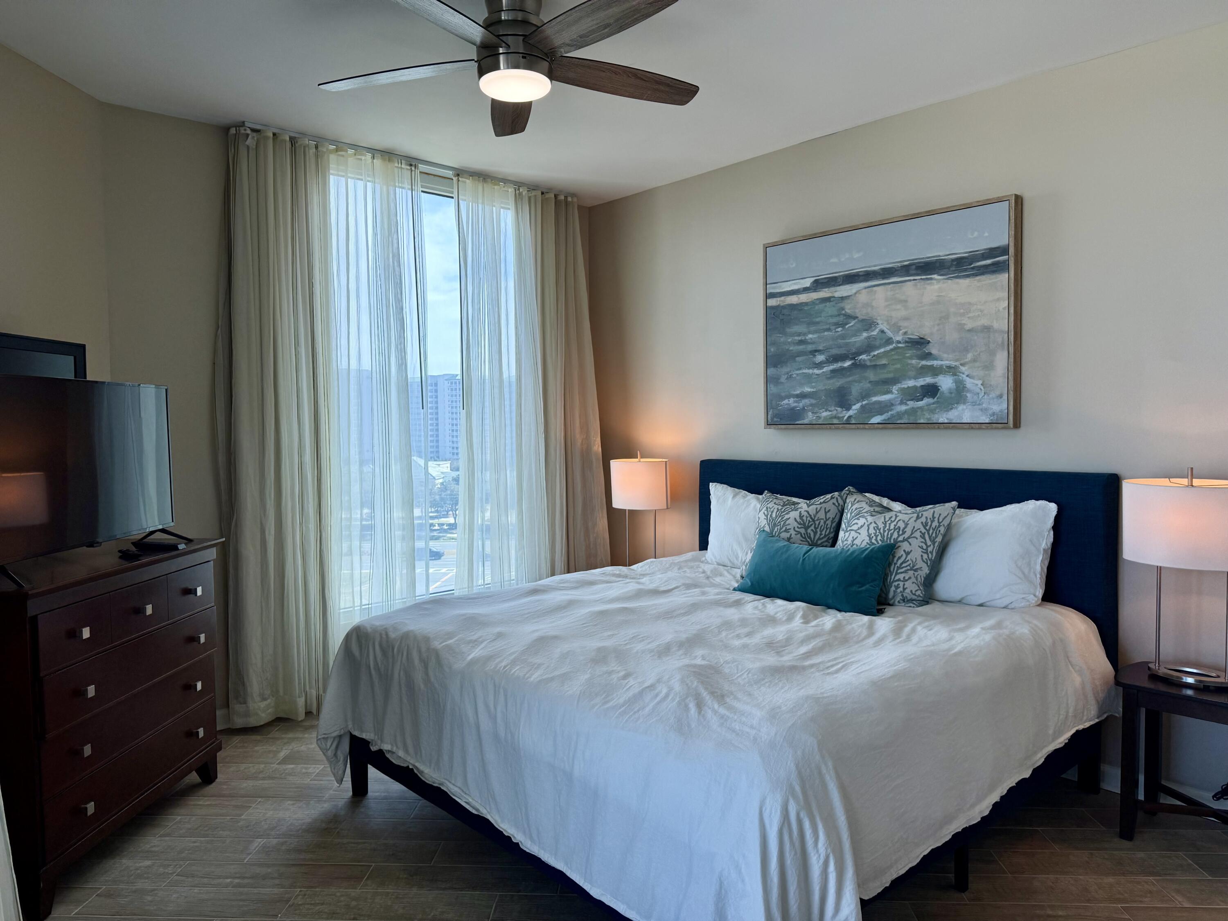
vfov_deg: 56.8
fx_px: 851
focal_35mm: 24
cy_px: 460
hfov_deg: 71.6
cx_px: 614
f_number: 1.78
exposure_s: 1/683
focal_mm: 6.76
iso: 100
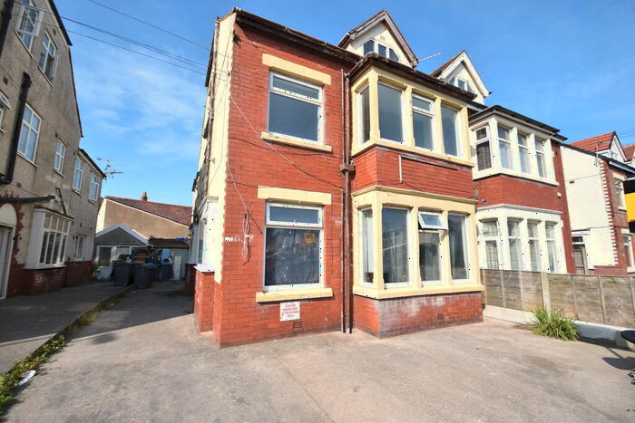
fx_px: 265
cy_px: 212
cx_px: 318
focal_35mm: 15
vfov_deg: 77.4
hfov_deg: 100.4
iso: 100
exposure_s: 1/500
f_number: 4
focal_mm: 10
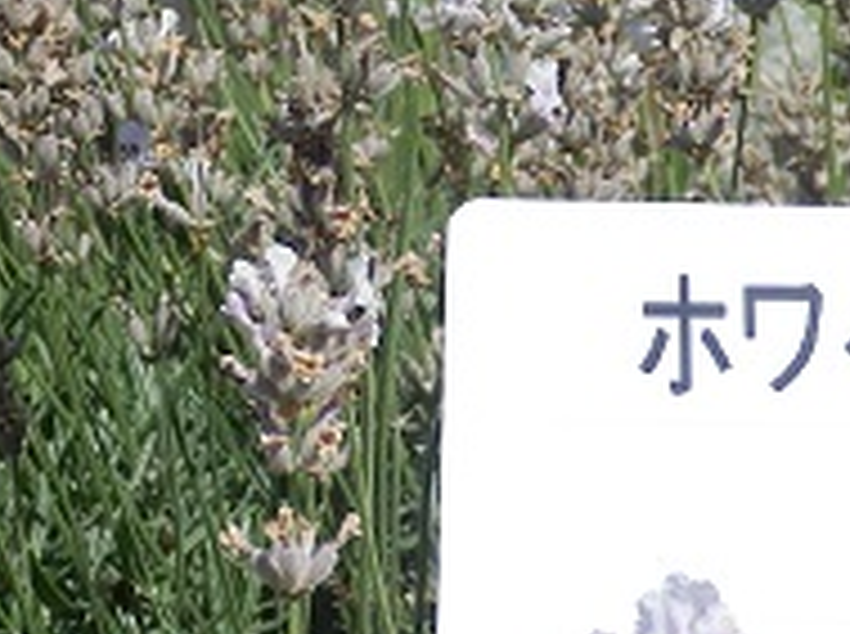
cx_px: 184
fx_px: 3897
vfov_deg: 9.2
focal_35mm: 159
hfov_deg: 12.4
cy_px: -126
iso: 80
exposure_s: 1/160
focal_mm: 7.3
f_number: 10.4
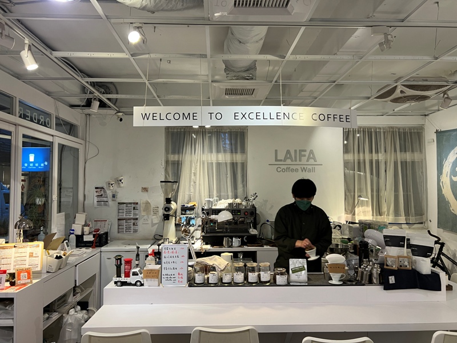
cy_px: 172
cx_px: 228
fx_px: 343
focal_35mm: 26
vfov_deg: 53.1
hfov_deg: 67.3
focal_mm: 5.7
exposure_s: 1/60
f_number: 1.5
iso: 125
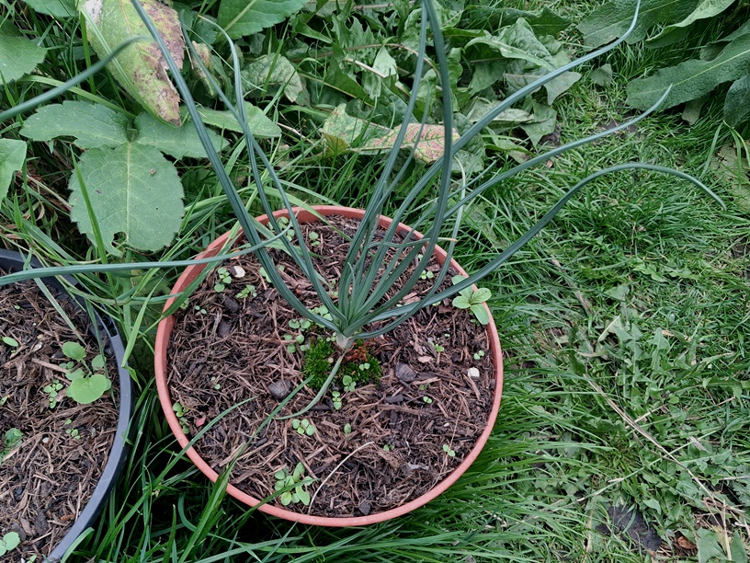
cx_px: 375
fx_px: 585
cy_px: 282
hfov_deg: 65.3
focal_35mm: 27
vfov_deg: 51.4
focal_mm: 4
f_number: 1.8
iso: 64
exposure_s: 1/100
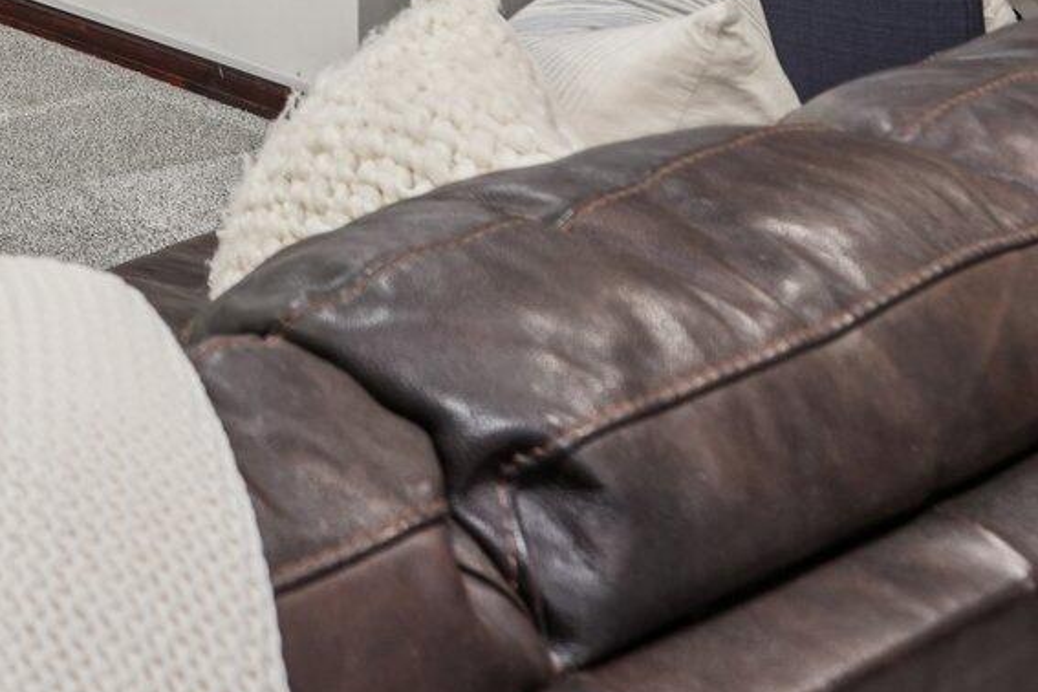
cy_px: -528
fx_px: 1874
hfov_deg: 23.4
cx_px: -600
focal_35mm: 65
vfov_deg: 17.3
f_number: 5.6
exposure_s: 1/8
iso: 320
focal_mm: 18
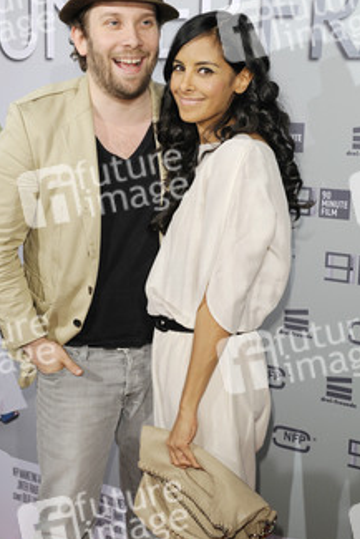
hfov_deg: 21.2
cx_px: 152
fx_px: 959
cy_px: 272
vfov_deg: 31.4
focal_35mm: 64
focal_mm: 52
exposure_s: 1/160
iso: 640
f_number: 5.6
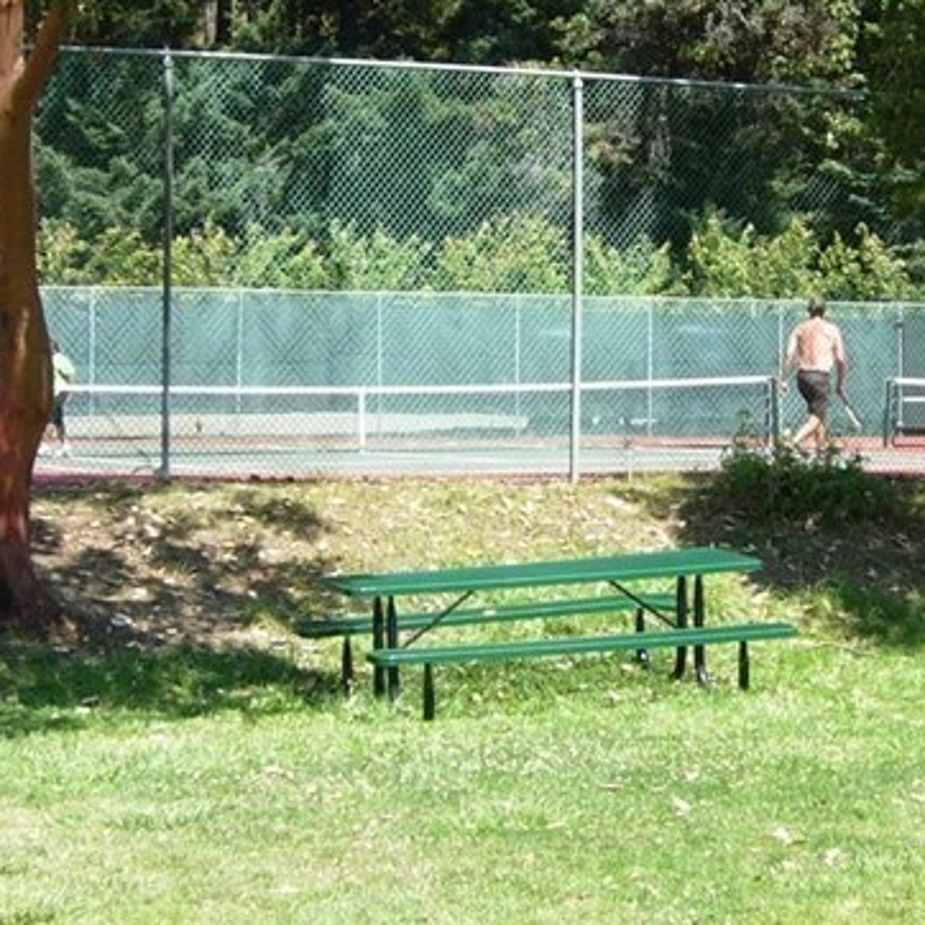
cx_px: 741
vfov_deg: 19.2
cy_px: 299
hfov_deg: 19.1
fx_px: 2721
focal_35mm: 90
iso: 50
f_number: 4.3
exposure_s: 1/203
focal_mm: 7.5
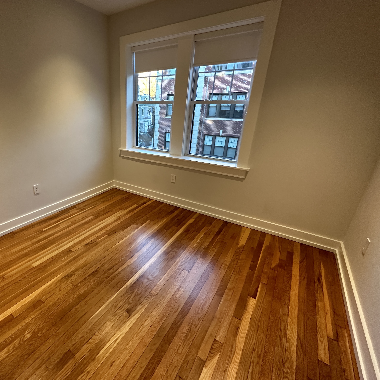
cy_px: 187
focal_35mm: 17
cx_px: 134
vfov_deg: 84.0
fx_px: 211
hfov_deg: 81.8
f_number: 2.2
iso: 320
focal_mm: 2.22
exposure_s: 1/120
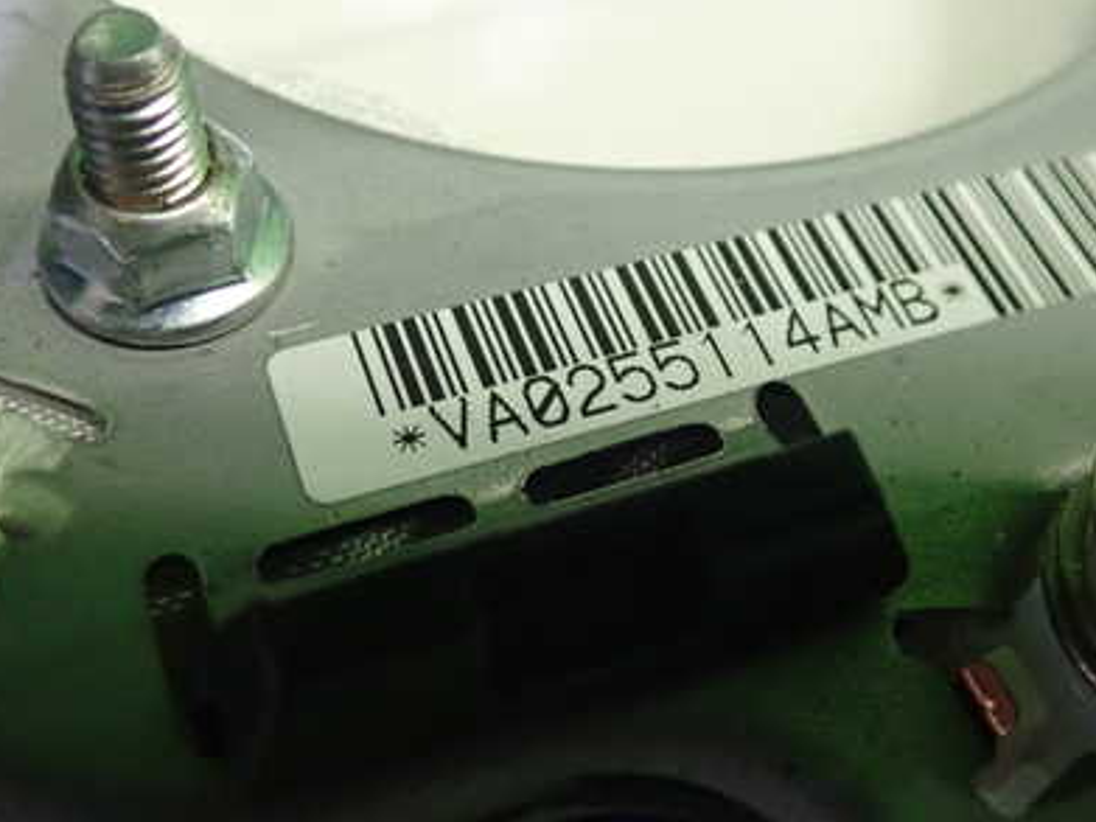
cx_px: 645
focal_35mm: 46
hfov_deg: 41.1
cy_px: 379
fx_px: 1456
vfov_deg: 31.5
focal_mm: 5.5
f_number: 2.3
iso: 640
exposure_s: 1/125
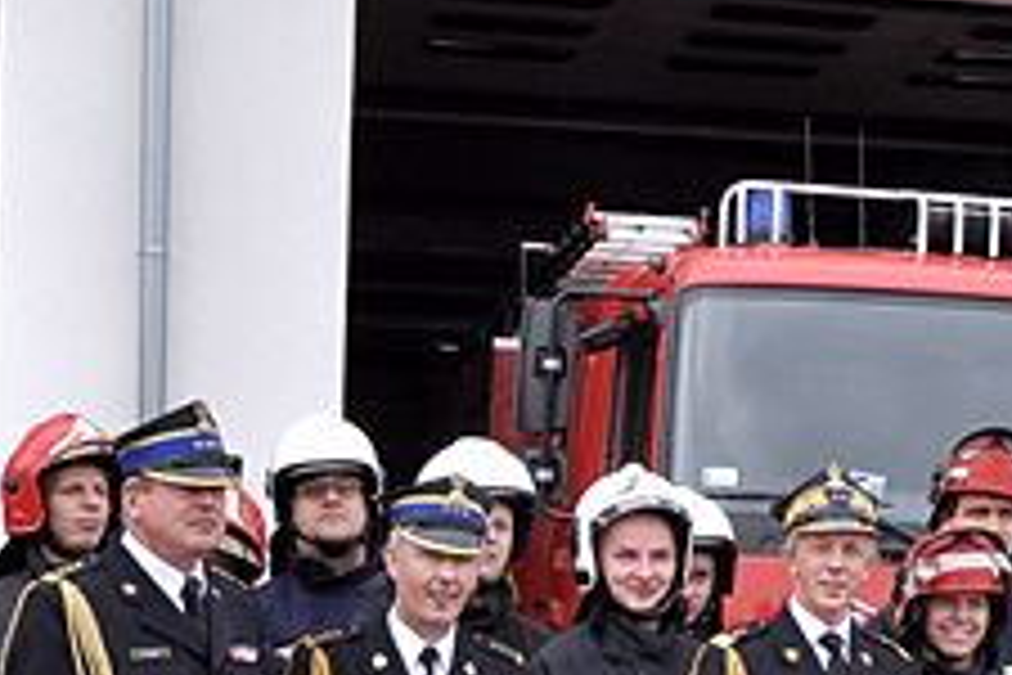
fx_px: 2867
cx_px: 715
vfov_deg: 12.6
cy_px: 1055
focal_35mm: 102
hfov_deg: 19.9
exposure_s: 1/320
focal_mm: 18
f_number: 9
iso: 500
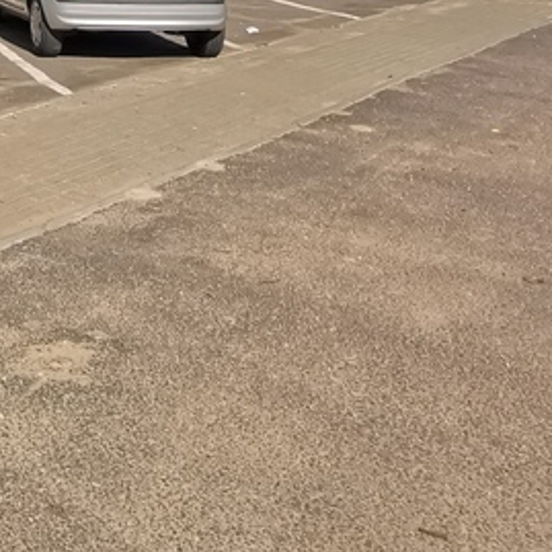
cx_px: -259
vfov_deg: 22.8
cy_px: -250
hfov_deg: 22.7
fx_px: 1137
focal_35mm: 63
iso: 50
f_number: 2.2
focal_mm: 2.35
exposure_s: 1/1667
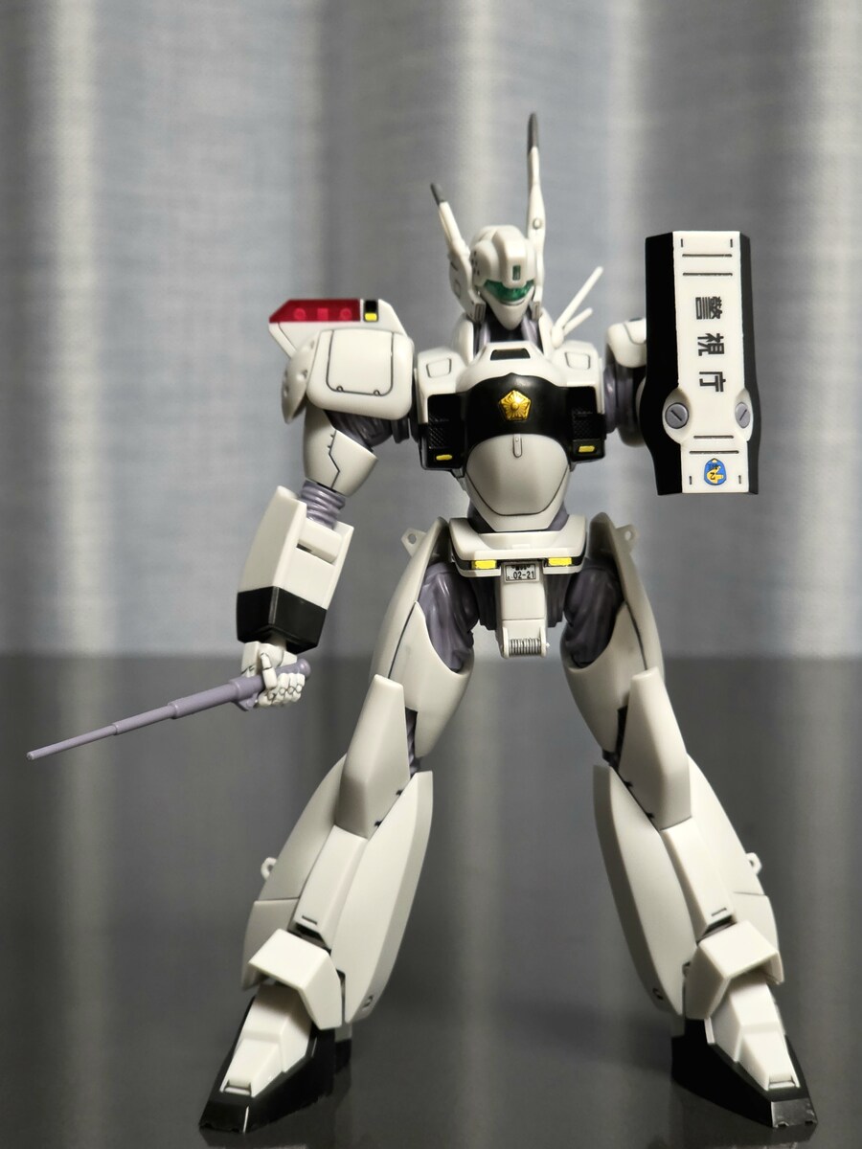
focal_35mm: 69
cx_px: 431
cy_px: 574
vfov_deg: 28.2
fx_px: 2291
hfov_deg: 21.3
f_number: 2.4
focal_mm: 7.9
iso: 250
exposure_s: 1/60.2
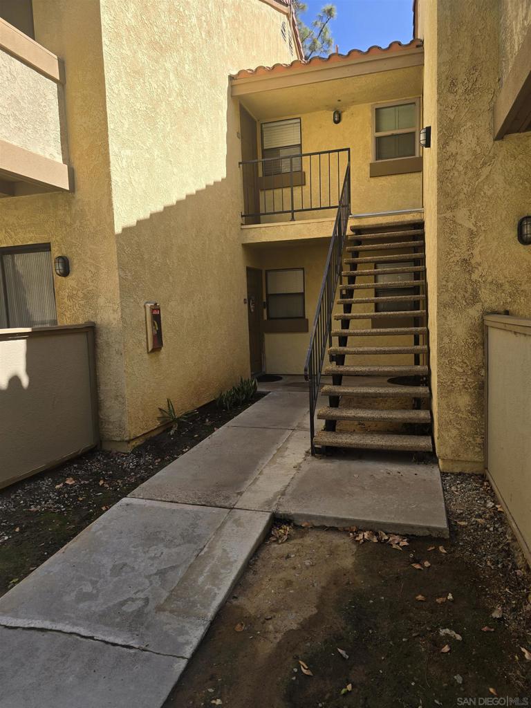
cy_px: 354
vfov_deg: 73.9
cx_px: 266
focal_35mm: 23
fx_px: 470
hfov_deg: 58.9
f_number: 1.7
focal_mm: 6.3
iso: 12
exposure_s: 1/409
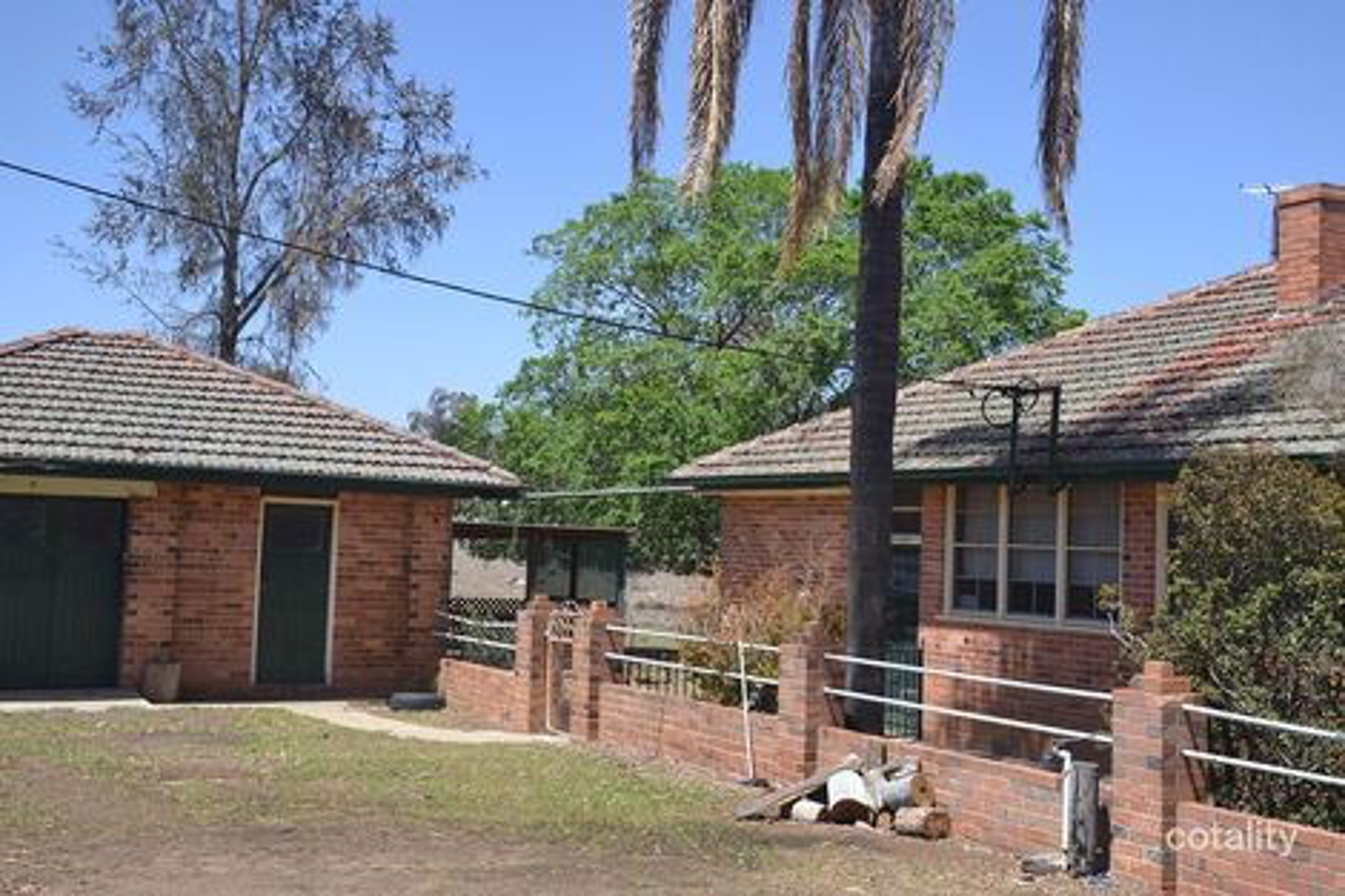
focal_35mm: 40
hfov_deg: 47.9
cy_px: 448
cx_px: 672
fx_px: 1513
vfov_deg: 33.0
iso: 100
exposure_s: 1/200
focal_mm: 27
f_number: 7.1
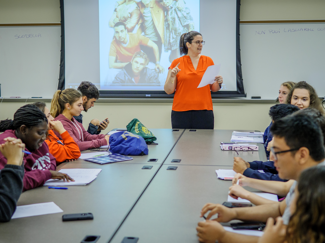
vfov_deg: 24.4
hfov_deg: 32.2
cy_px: 122
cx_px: 162
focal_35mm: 60
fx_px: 563
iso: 640
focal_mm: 30
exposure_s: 1/160
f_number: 2
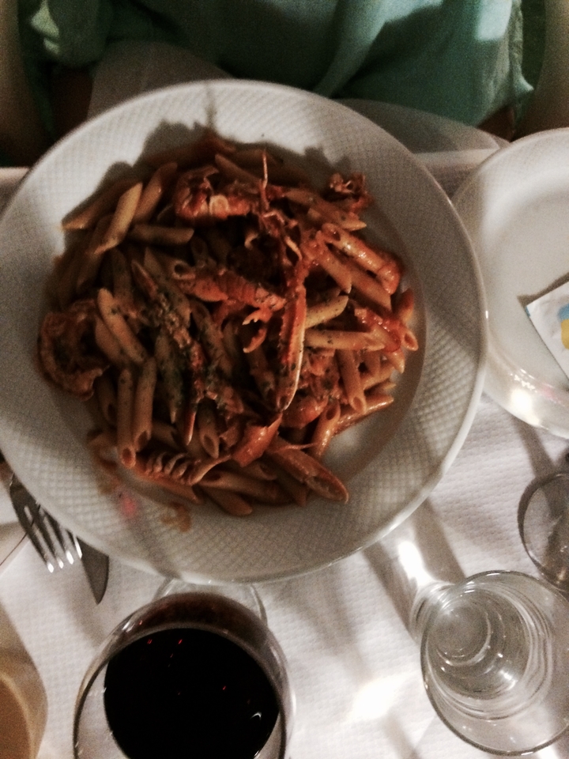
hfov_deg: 48.2
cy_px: 380
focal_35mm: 29
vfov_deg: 61.7
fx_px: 636
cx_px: 284
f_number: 2.2
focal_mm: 4.15
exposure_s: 1/15
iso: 500
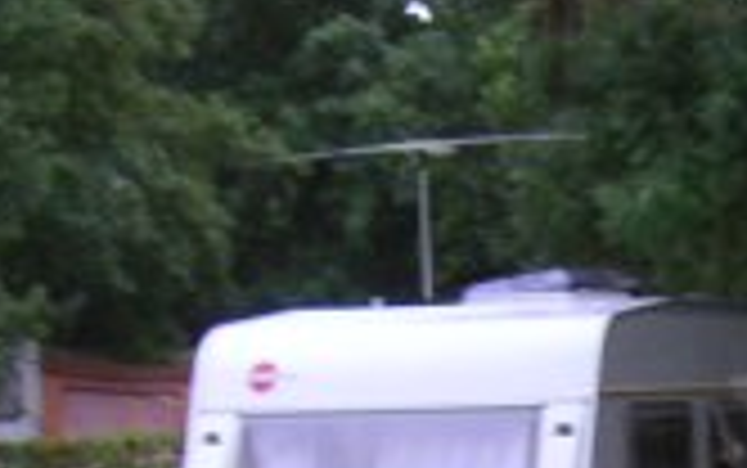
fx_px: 3158
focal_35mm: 155
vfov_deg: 8.0
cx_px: 837
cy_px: 1048
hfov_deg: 13.2
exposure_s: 1/45
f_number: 2.8
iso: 160
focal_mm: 6
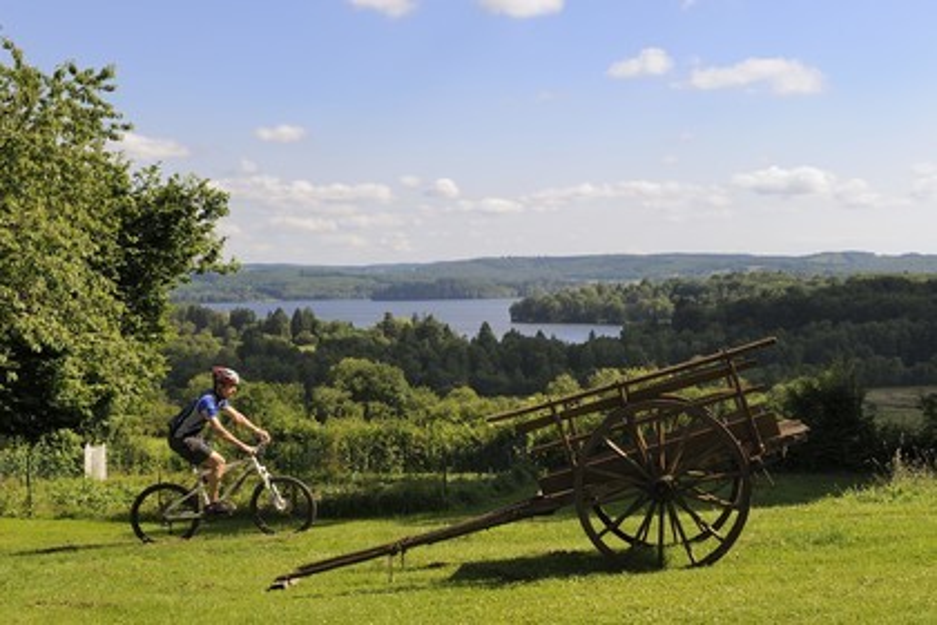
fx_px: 1301
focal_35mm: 50
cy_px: 312
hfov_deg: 39.6
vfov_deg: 27.0
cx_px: 468
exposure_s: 1/160
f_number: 9
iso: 200
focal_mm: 50
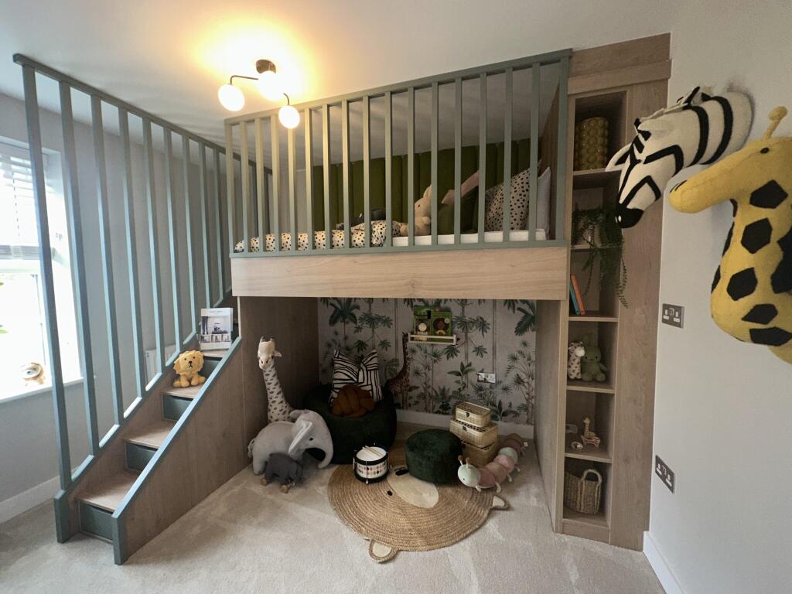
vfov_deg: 85.7
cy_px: 297
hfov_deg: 102.1
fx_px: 320
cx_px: 396
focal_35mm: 14
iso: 100
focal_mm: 2.22
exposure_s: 1/50
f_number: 2.2
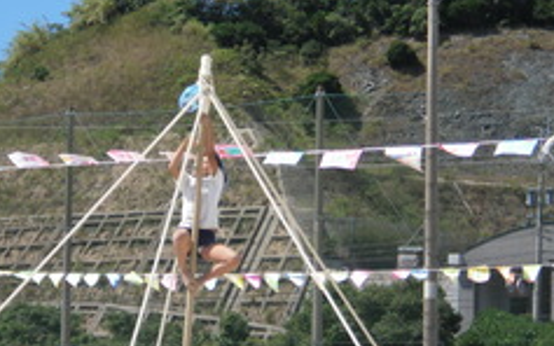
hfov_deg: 12.4
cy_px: 94
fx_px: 2551
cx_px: 241
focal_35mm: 169
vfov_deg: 7.8
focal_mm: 19.6
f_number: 5.9
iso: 64
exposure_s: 1/200
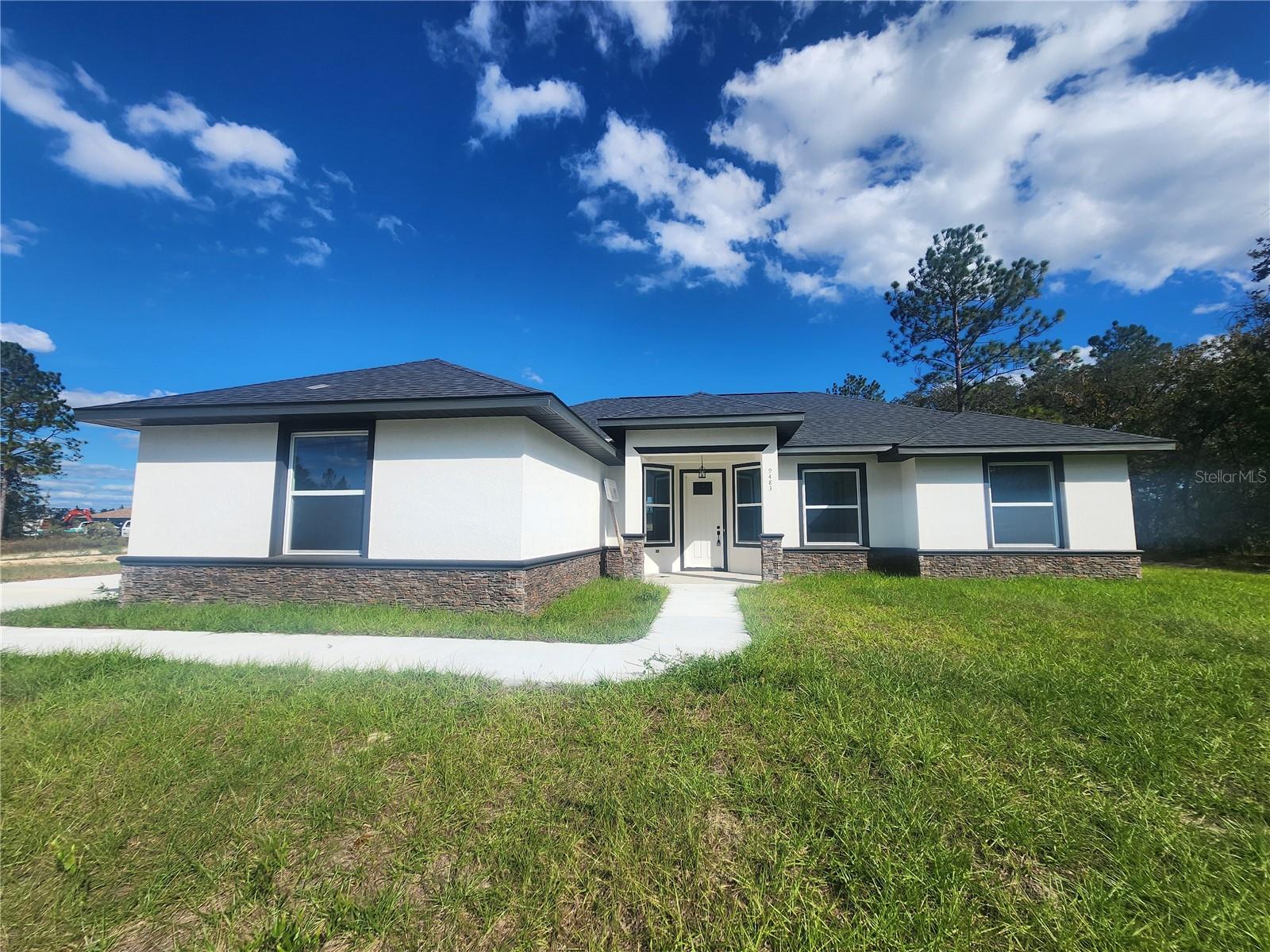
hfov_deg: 106.2
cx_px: 635
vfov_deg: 89.9
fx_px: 477
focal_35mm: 13
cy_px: 476
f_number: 2.2
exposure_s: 1/3309
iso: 50
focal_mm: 2.2
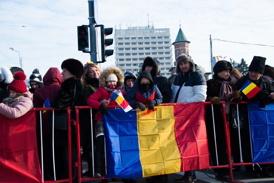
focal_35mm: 45
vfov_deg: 29.9
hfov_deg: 43.6
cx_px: 137
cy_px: 92
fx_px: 343
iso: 100
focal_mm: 45
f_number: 6.3
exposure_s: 1/160
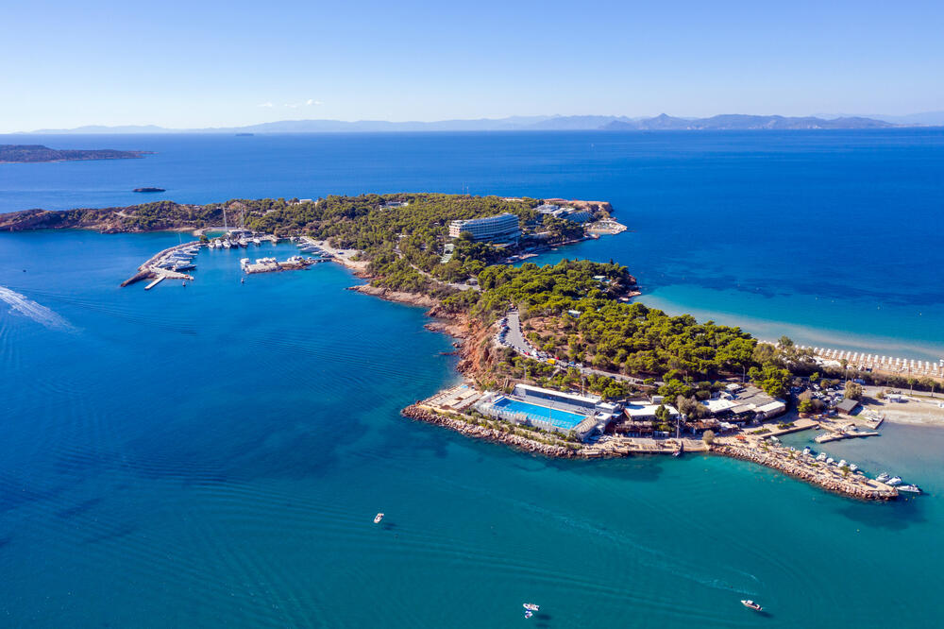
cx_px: 472
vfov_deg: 46.4
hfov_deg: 65.5
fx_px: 734
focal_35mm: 28
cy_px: 314
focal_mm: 10.26
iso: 100
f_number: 5.6
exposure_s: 1/500
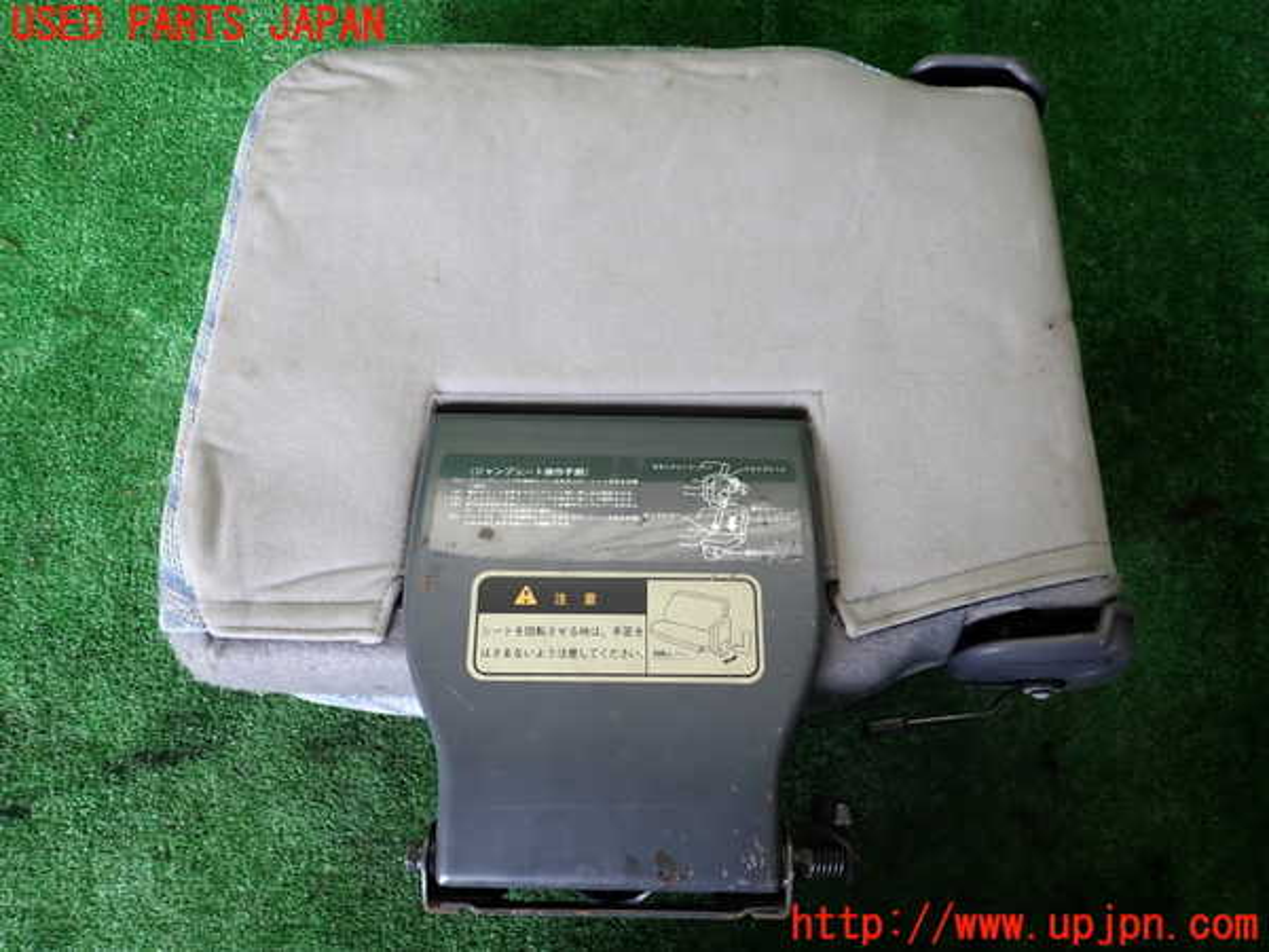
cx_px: 634
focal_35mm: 25
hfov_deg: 69.4
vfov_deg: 54.9
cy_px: 476
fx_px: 916
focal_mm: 4.5
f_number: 2
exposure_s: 1/125
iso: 125
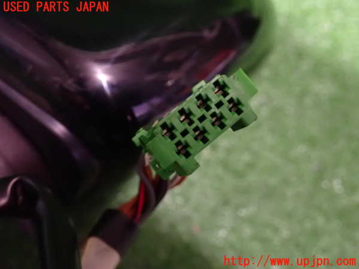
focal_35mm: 54
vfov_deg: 27.0
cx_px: 180
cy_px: 134
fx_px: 560
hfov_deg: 35.5
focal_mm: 9.65
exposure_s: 1/13
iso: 1600
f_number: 3.3
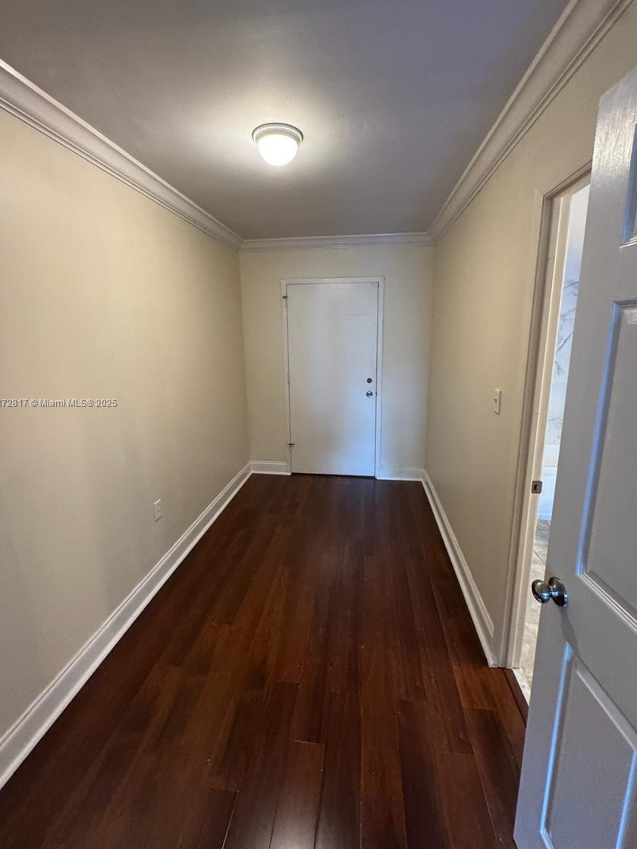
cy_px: 403
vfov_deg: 98.1
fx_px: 368
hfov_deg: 81.7
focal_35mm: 15
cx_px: 318
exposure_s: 1/60
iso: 500
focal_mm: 2.22
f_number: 2.2
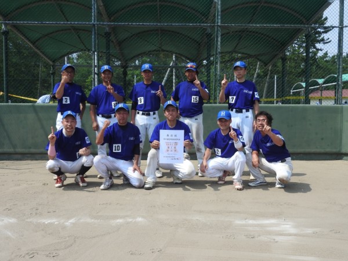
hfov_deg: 55.4
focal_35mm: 33
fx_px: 332
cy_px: 130
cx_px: 174
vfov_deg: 42.9
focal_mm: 5.9
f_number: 3.6
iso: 100
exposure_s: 1/1000
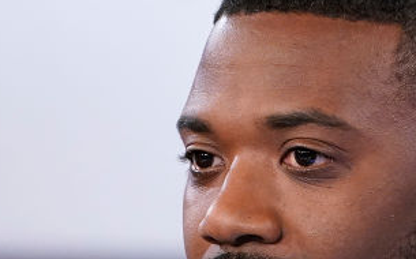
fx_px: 9820
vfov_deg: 1.5
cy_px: 333
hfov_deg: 2.4
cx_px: 198
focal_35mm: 867
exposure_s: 1/125
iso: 4000
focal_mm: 253
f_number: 5.6
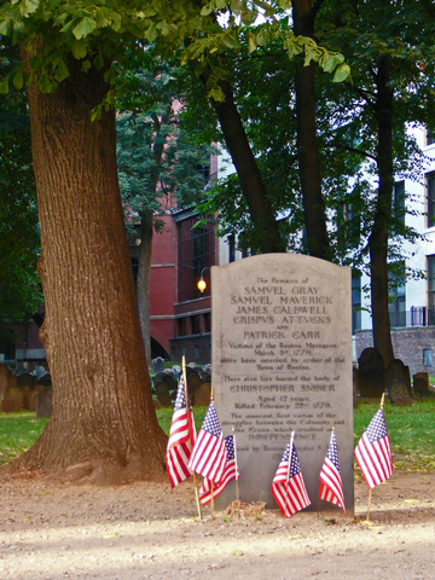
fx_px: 1374
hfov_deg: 18.0
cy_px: 290
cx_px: 218
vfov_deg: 23.8
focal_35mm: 82
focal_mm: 12.2
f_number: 3.8
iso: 200
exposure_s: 1/30
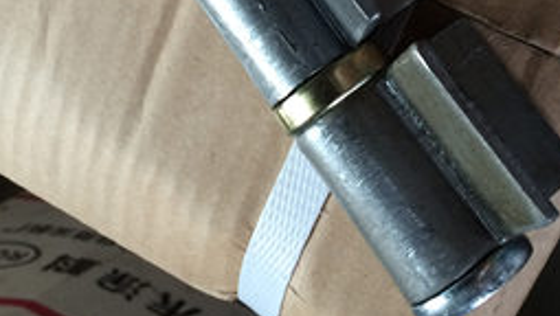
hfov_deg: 32.8
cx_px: 299
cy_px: -69
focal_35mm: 64
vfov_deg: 17.9
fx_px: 951
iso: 125
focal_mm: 4.12
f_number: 2.2
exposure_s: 1/30
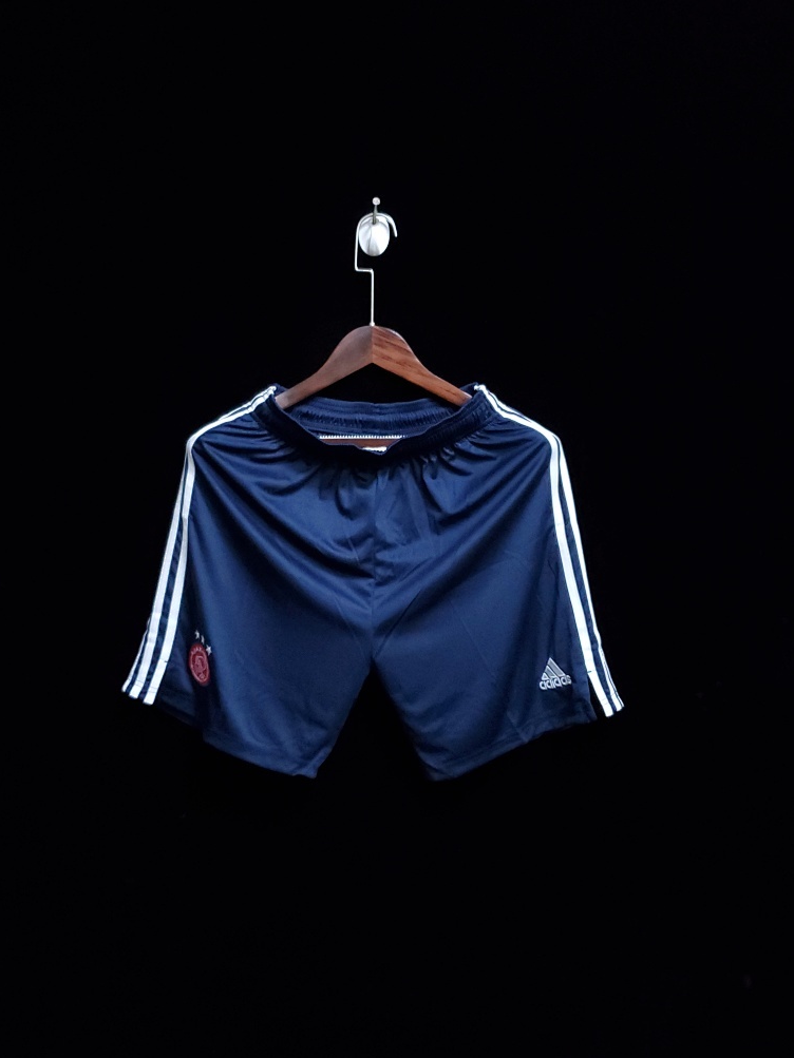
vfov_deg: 63.4
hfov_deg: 49.7
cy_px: 553
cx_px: 374
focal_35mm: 28
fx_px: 857
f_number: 1.5
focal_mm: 4.3
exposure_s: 1/30
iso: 500
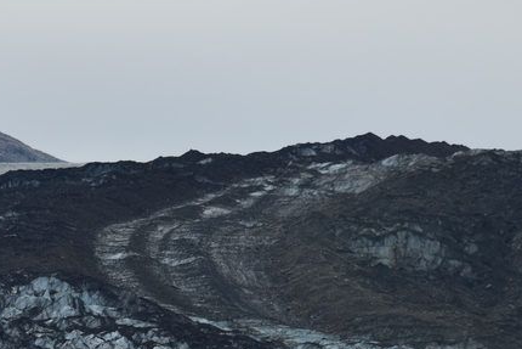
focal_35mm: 402
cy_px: 251
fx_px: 5831
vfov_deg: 3.4
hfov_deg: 5.1
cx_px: -166
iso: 100
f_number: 7.1
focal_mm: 135
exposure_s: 1/320
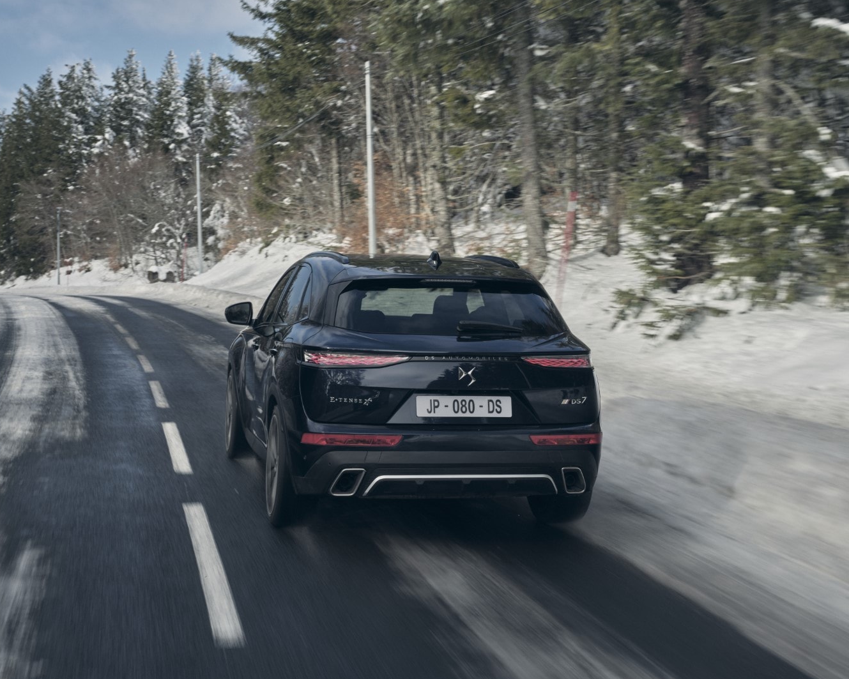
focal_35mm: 55
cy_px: 337
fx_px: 1382
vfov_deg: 27.6
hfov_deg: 34.1
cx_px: 399
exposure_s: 1/60
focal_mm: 66.3
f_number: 11
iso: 250
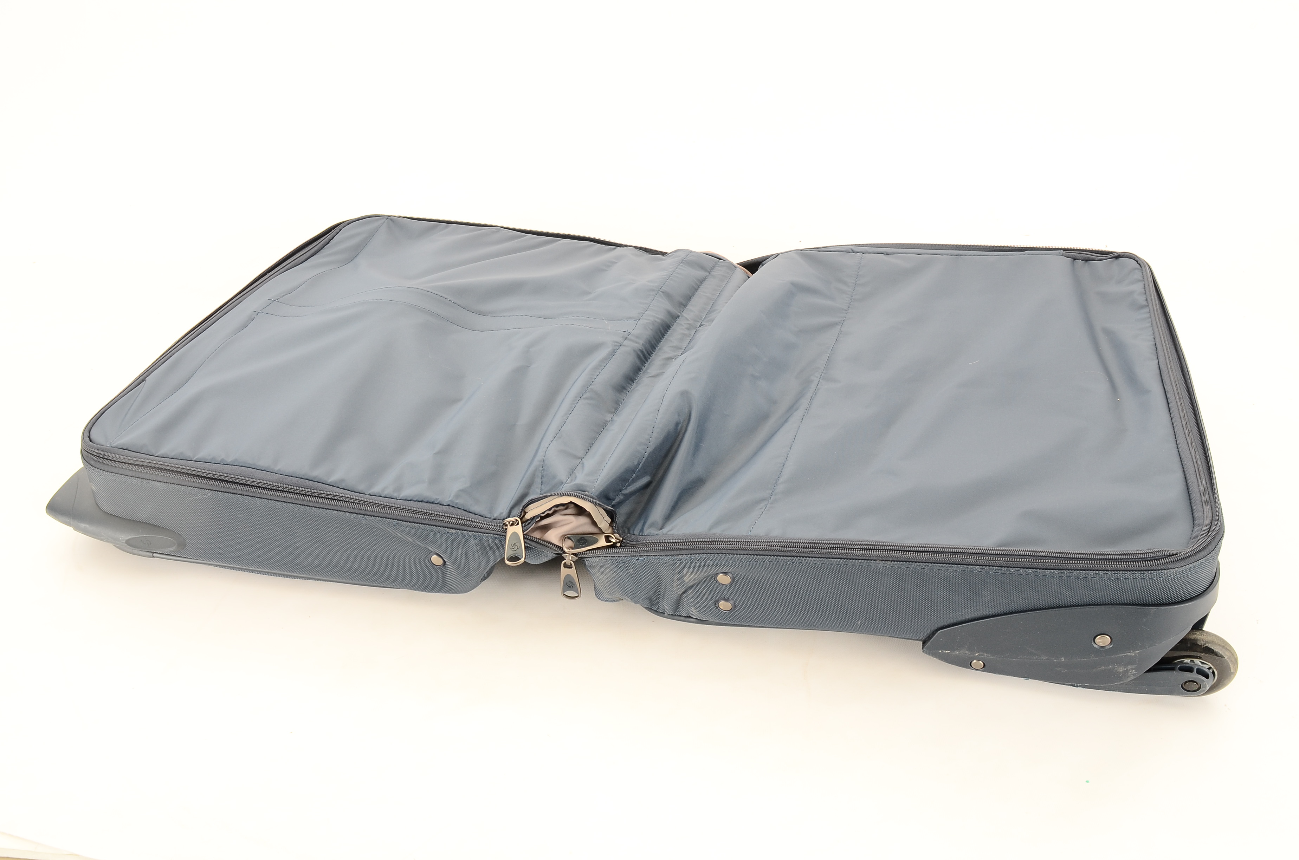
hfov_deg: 59.6
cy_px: 430
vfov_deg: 41.5
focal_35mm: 32
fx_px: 1134
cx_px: 650
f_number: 10
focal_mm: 21
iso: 250
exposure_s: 1/80
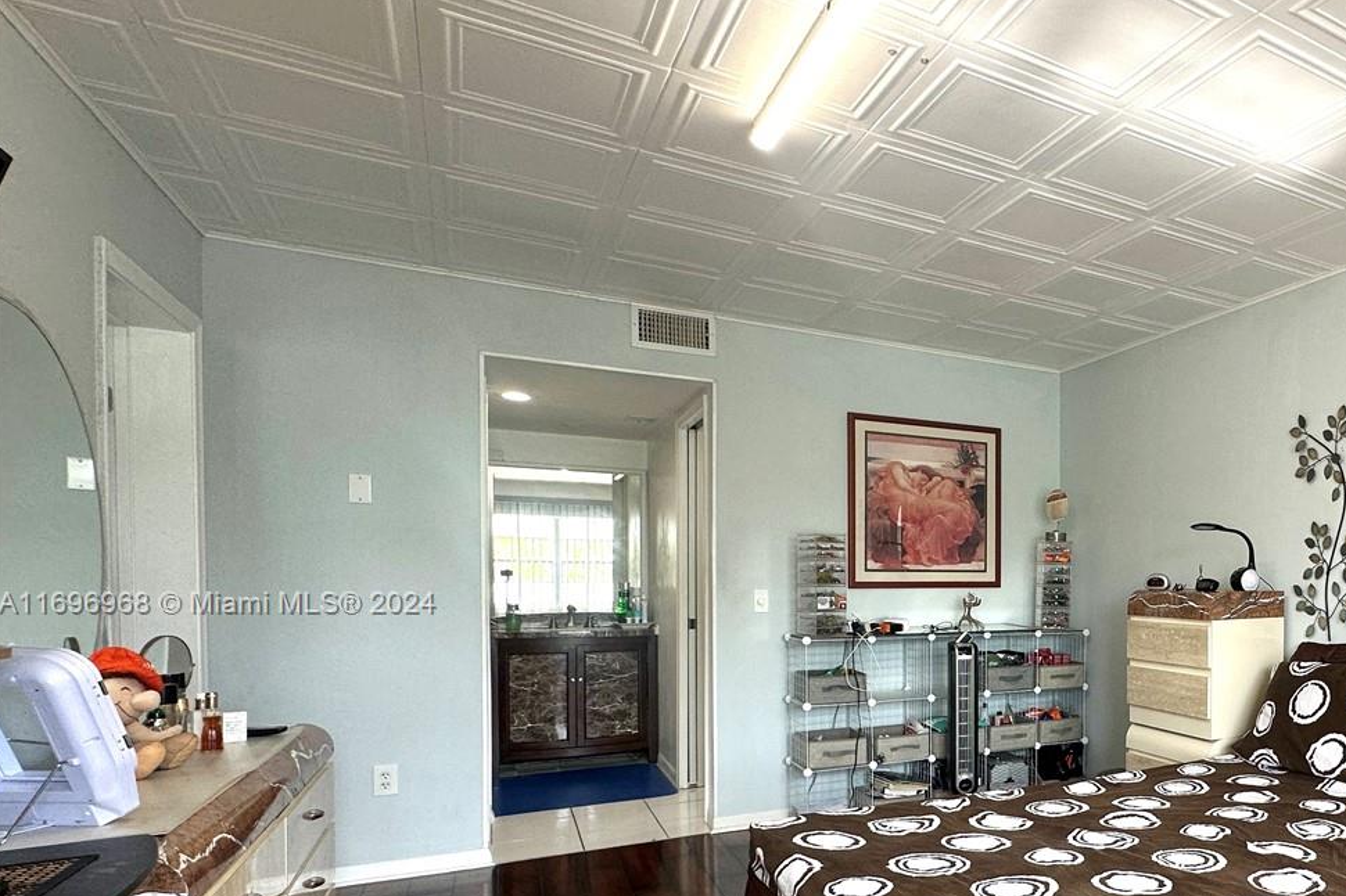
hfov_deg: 66.1
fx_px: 897
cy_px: 605
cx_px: 1101
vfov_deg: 52.0
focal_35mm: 24
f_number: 2.2
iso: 100
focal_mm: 2.22
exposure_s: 1/120
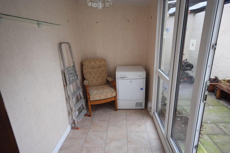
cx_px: 115
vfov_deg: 59.5
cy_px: 76
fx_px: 134
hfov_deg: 81.2
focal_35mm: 21
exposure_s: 1/125
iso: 400
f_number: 5.6
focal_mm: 14
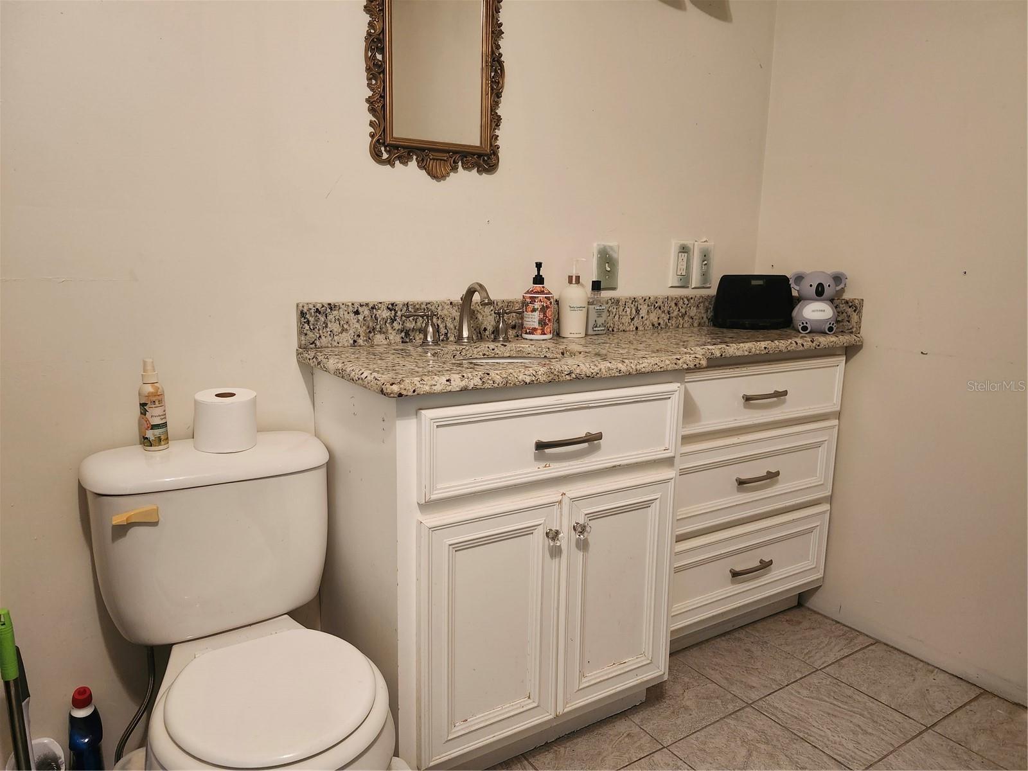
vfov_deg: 58.9
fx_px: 683
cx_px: 514
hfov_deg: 73.9
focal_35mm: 23
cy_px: 386
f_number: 1.8
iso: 640
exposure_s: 1/60
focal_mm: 5.54
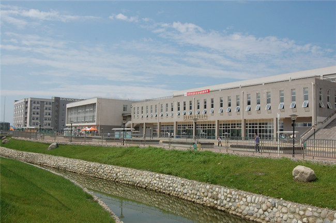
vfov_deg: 36.8
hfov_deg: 53.2
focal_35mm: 36
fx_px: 336
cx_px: 168
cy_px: 112
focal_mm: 24
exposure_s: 1/400
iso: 200
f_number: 10
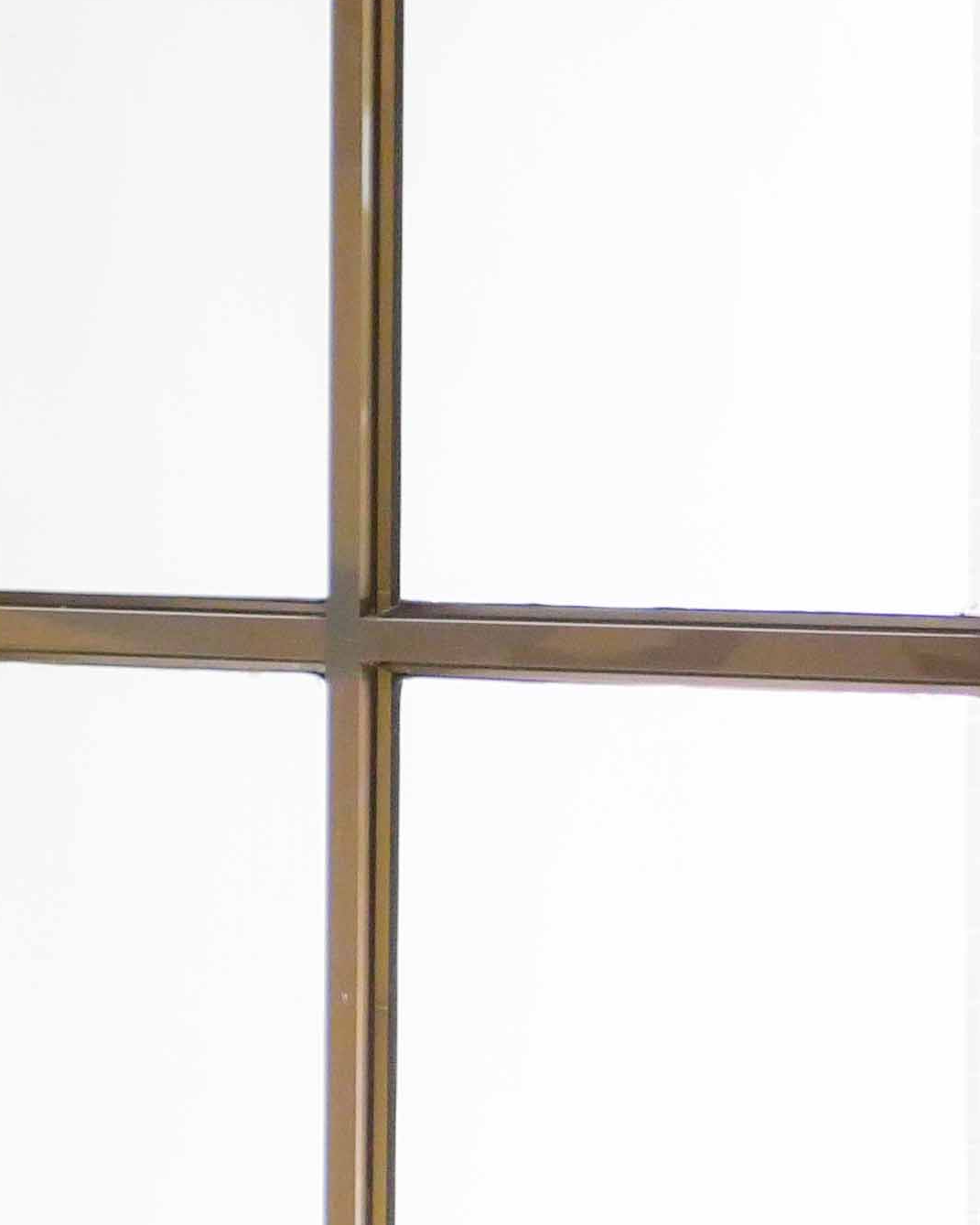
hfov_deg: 7.7
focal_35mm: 189
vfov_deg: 10.2
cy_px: 821
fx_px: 6853
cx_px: -1287
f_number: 2
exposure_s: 1/125
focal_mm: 25
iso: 400
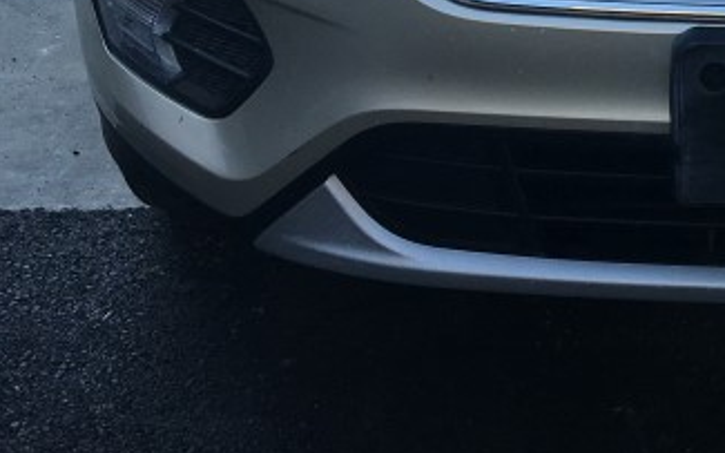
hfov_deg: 20.7
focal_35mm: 97
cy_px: -283
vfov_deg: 12.6
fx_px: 1916
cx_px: 725
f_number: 2.2
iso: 25
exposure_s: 1/463
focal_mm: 4.15
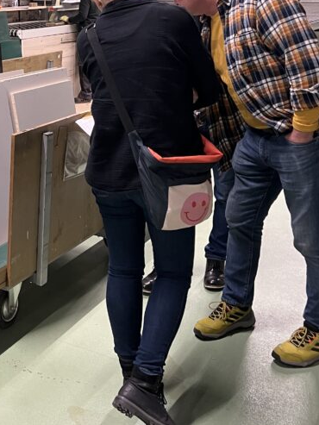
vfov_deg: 34.9
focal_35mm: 54
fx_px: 663
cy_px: 116
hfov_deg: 26.3
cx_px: 47
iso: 200
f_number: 1.5
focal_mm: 5.7
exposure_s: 1/60
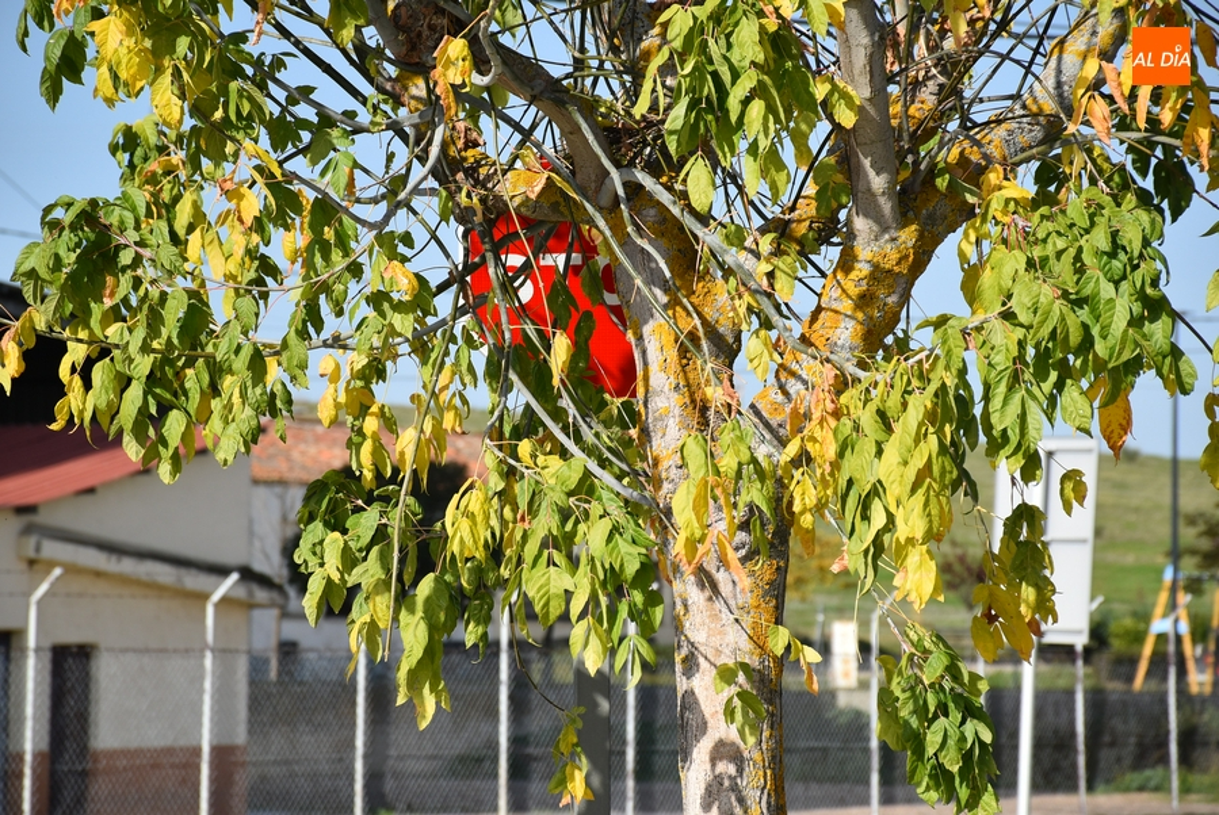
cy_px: 408
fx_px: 5897
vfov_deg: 7.9
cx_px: 610
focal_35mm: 174
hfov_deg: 11.8
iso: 200
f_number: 6.3
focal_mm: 116
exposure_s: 1/640
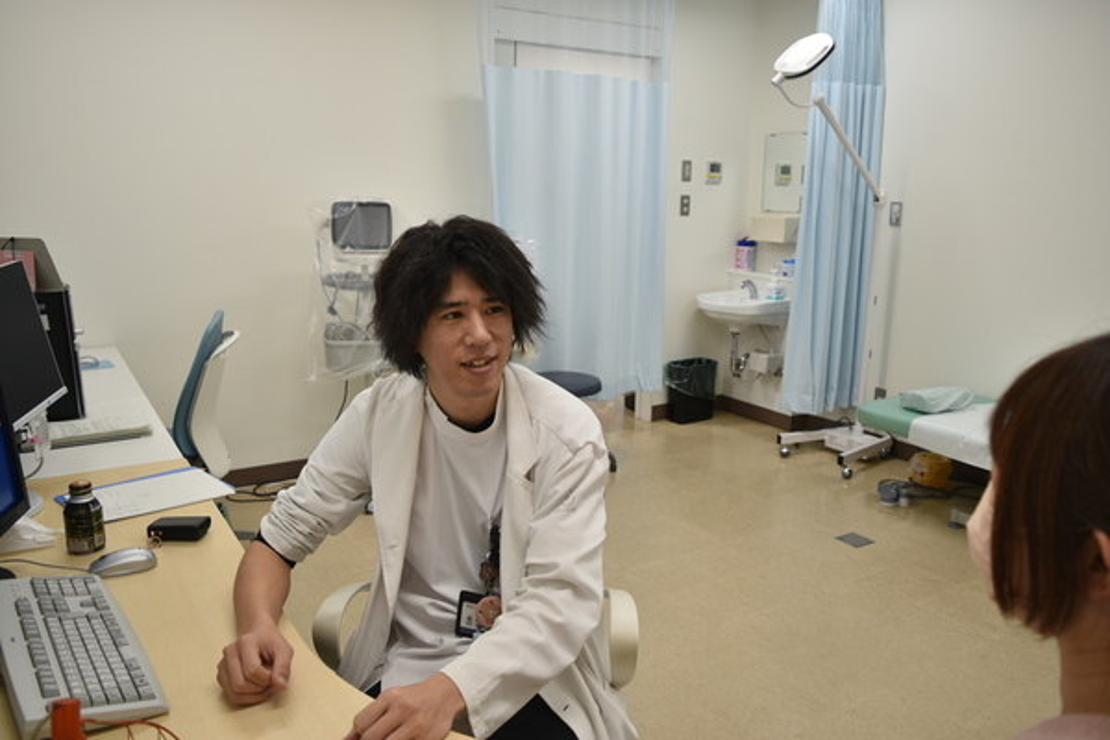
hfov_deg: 67.4
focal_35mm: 27
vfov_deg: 47.9
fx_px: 832
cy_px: 370
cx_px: 555
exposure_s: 1/30
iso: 100
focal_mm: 18
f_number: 3.5
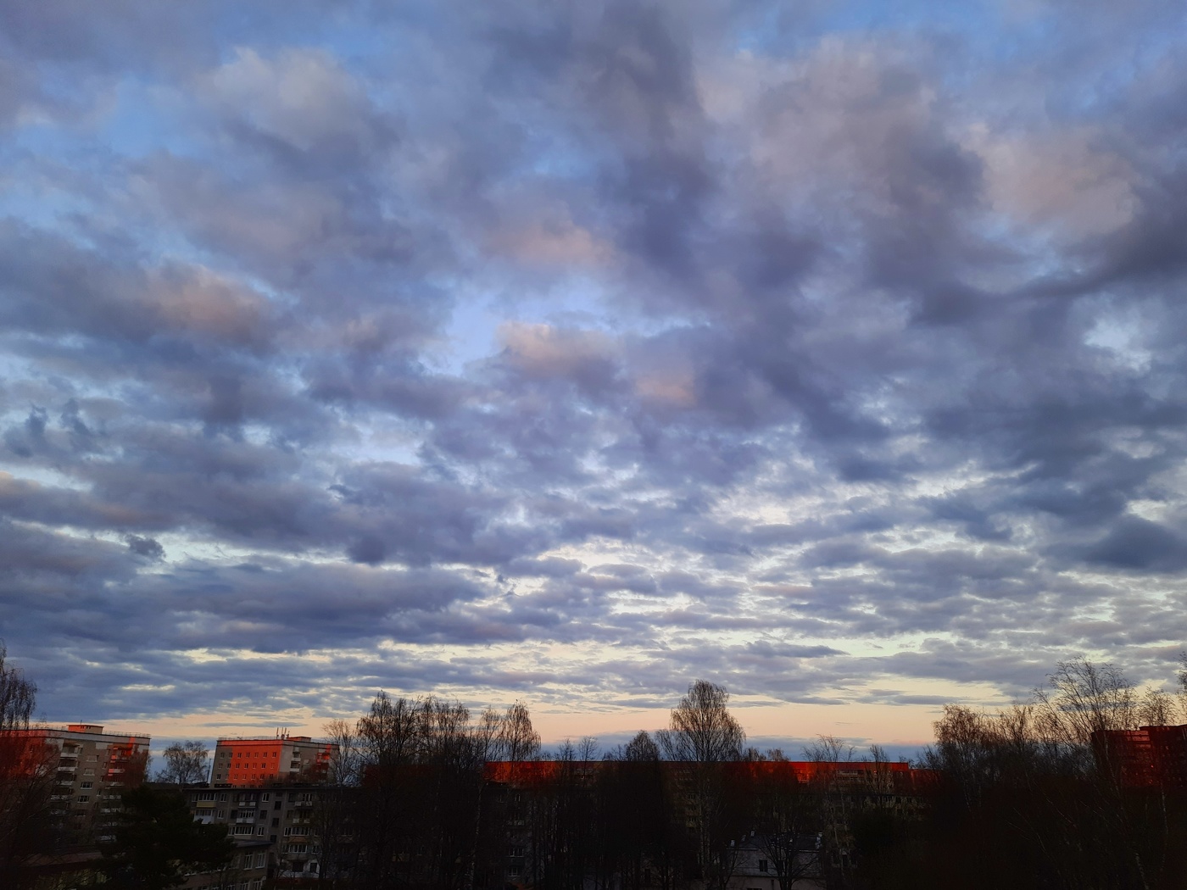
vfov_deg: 56.8
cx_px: 594
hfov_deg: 71.6
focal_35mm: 24
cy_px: 445
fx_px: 823
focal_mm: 5.23
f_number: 1.8
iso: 25
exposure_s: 1/50
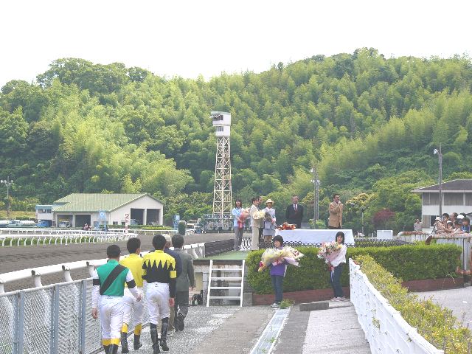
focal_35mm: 109
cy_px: 177
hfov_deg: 18.0
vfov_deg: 13.6
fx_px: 1486
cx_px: 236
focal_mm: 18.1
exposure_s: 1/500
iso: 50
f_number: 5.2
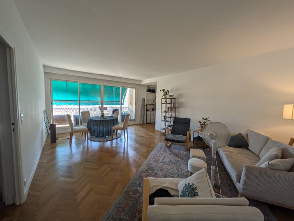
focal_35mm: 14
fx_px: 119
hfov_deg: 102.0
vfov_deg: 85.8
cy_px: 110
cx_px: 147
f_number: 2.2
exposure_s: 1/50
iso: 61
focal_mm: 1.83
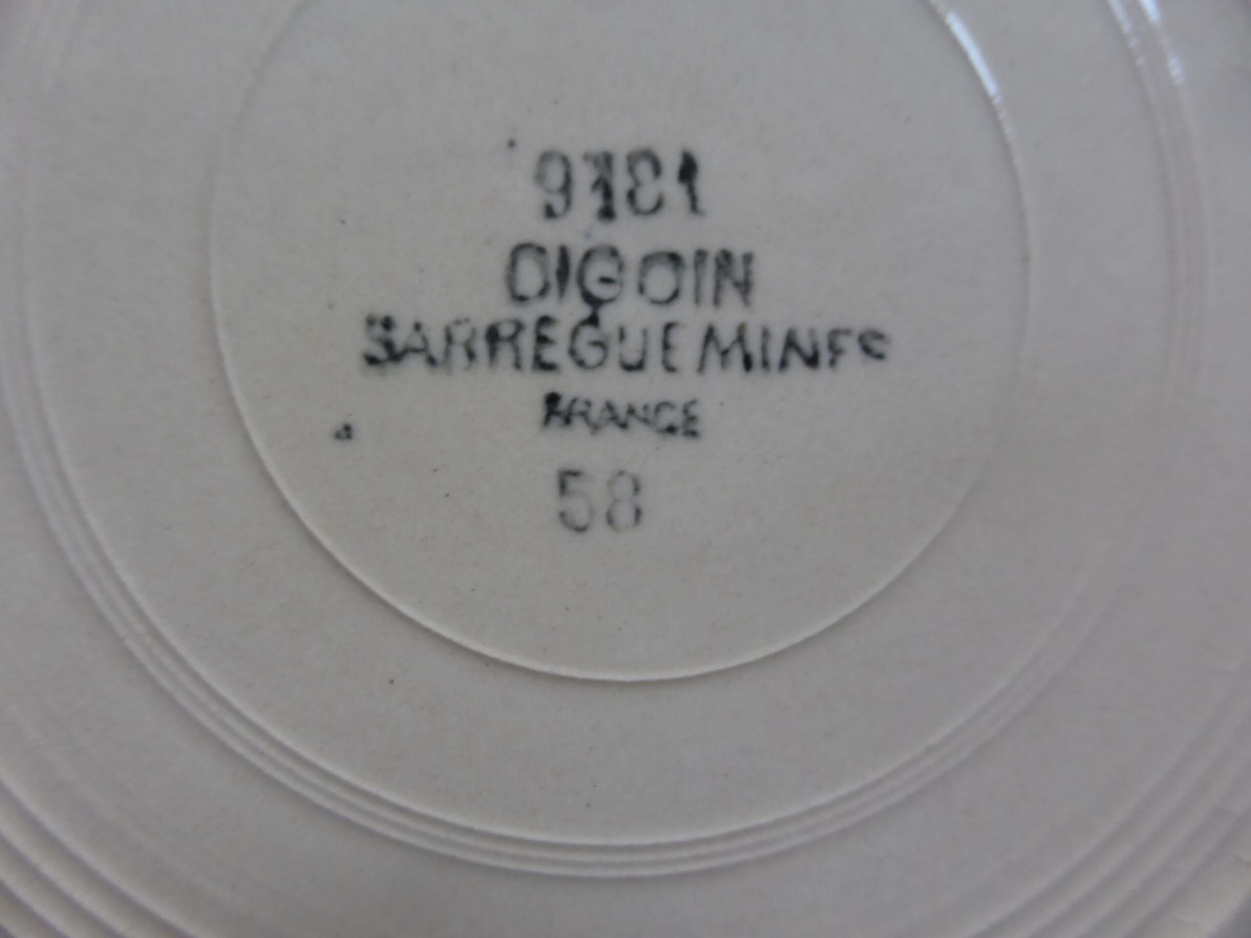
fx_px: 903
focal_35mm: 25
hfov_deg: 69.4
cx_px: 626
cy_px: 469
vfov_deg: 54.9
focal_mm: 4.3
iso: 160
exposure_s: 1/60
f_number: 3.3
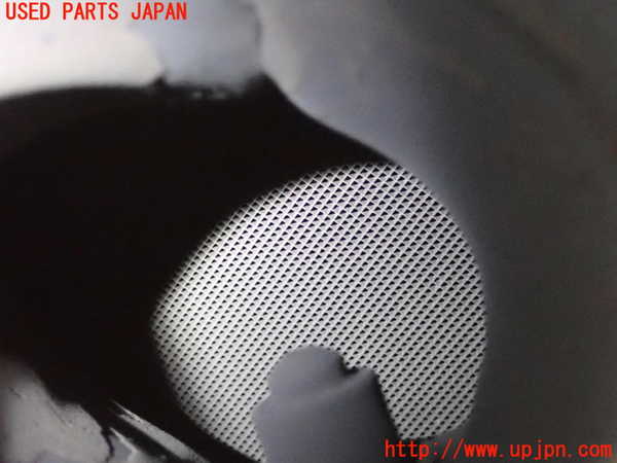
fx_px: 1462
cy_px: 232
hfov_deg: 23.8
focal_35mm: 82
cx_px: 308
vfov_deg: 18.0
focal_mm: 14.62
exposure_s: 1/160
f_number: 4.3
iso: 6400
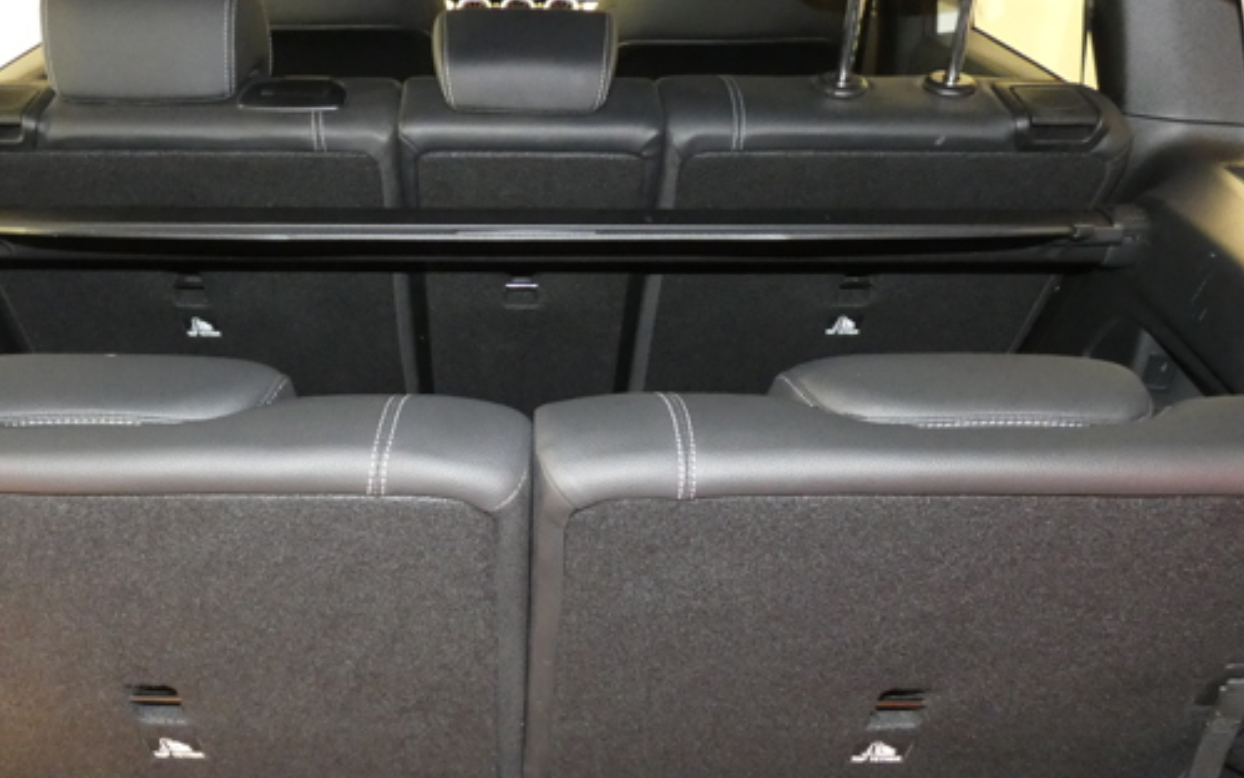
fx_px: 1153
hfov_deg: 56.2
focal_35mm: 34
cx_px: 489
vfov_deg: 36.8
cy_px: 529
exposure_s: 1/8
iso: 500
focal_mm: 3.6
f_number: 2.8
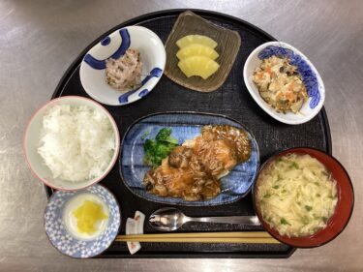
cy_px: 136
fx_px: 325
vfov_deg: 45.4
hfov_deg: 58.4
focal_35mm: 31
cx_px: 182
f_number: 2.4
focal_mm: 3.3
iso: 160
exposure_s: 1/50
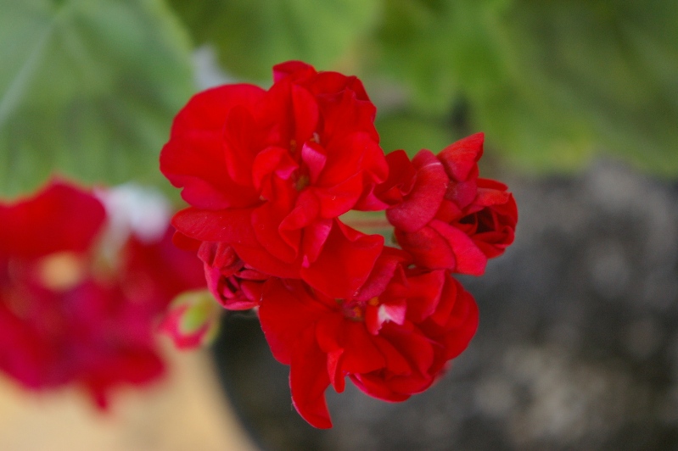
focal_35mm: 82
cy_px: 226
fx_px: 1553
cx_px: 339
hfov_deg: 24.6
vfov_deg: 16.5
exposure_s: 1/30
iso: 800
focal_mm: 55
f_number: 8
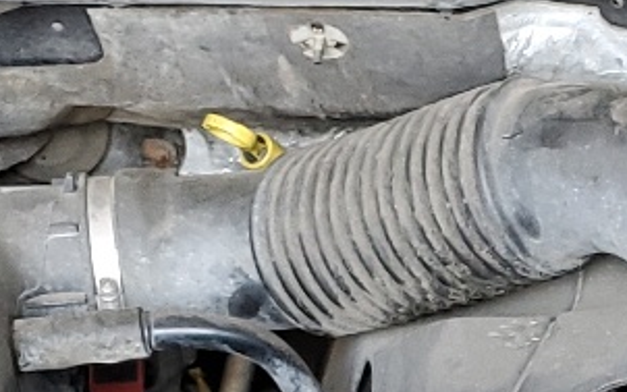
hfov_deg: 13.6
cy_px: 628
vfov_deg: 8.7
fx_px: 2496
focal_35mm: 146
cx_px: 884
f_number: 1.5
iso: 72
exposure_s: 1/120
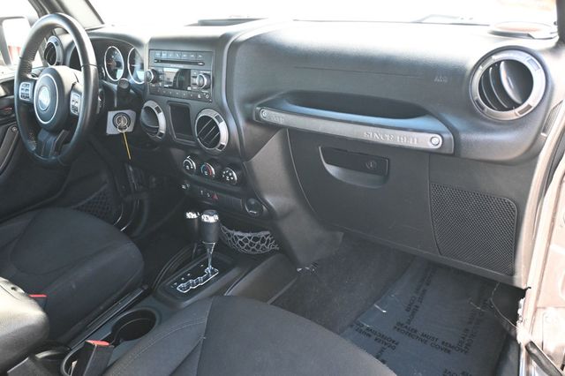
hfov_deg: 62.0
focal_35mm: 30
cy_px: 188
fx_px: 471
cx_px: 282
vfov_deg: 43.6
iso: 1400
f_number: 3.8
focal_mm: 20
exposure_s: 1/125
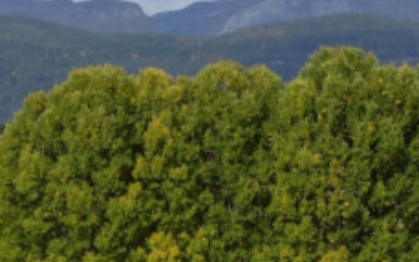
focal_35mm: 198
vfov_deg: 6.6
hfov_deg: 9.7
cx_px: -485
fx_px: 2260
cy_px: 165
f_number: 5.6
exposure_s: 1/500
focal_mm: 13.72
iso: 125
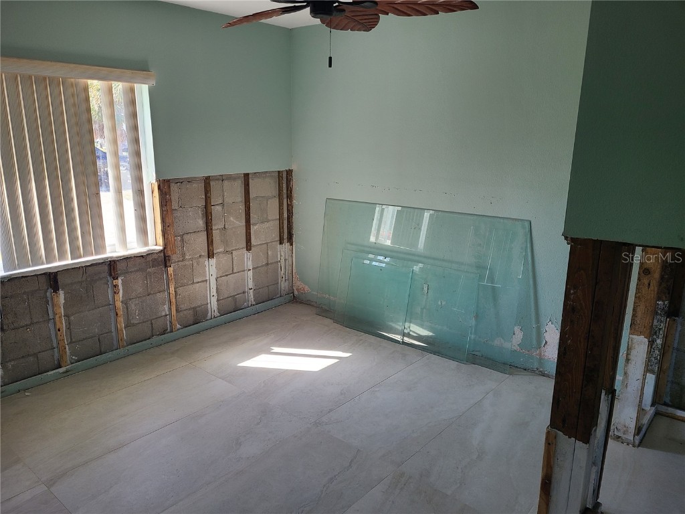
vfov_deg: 53.1
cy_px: 257
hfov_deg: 67.3
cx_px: 342
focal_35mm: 26
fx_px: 515
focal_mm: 5.4
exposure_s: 1/120
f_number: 1.8
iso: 80
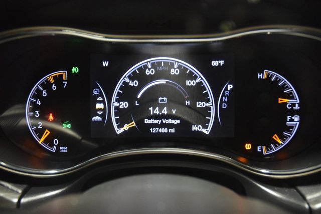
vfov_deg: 48.0
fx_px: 241
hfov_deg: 67.4
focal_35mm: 27
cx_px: 160
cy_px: 107
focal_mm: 18
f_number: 3.5
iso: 3200
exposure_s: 1/20
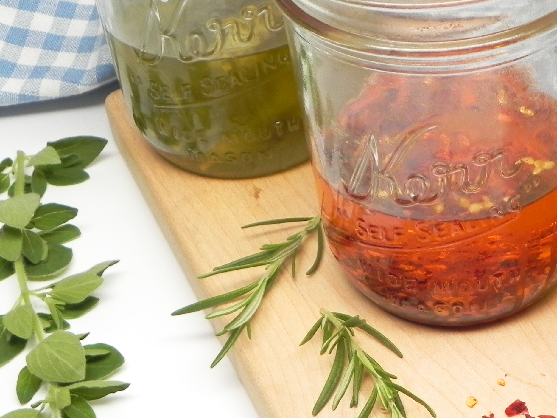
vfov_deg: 18.4
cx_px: 487
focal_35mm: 80
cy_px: 161
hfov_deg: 23.8
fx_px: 1287
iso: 191
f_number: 3.2
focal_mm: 7.3
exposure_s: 1/31
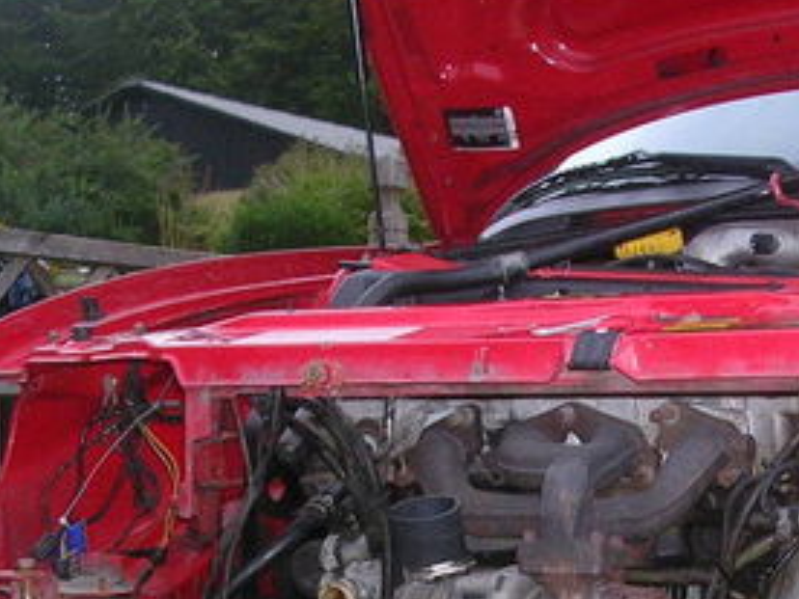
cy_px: 651
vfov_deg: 16.3
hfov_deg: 21.9
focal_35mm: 88
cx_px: 666
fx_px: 2031
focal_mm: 5.8
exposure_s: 1/60.1
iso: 88
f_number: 2.8
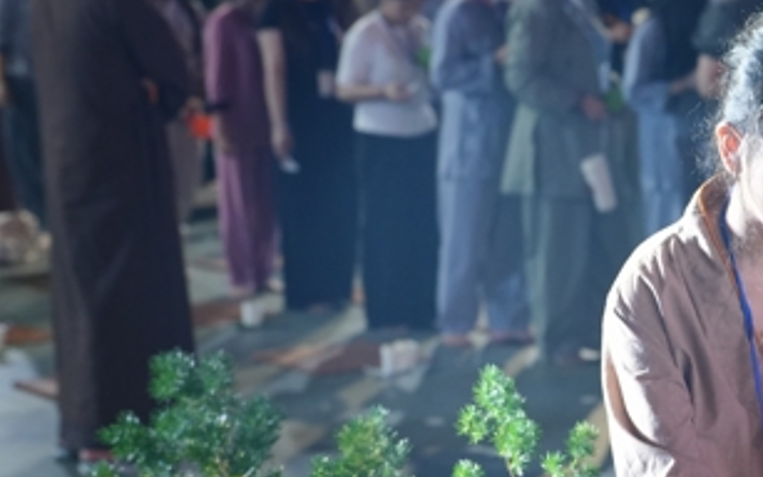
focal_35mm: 112
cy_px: 262
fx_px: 2329
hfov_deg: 18.3
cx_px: 693
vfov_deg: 11.7
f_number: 3.5
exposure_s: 1/60
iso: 2000
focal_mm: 52
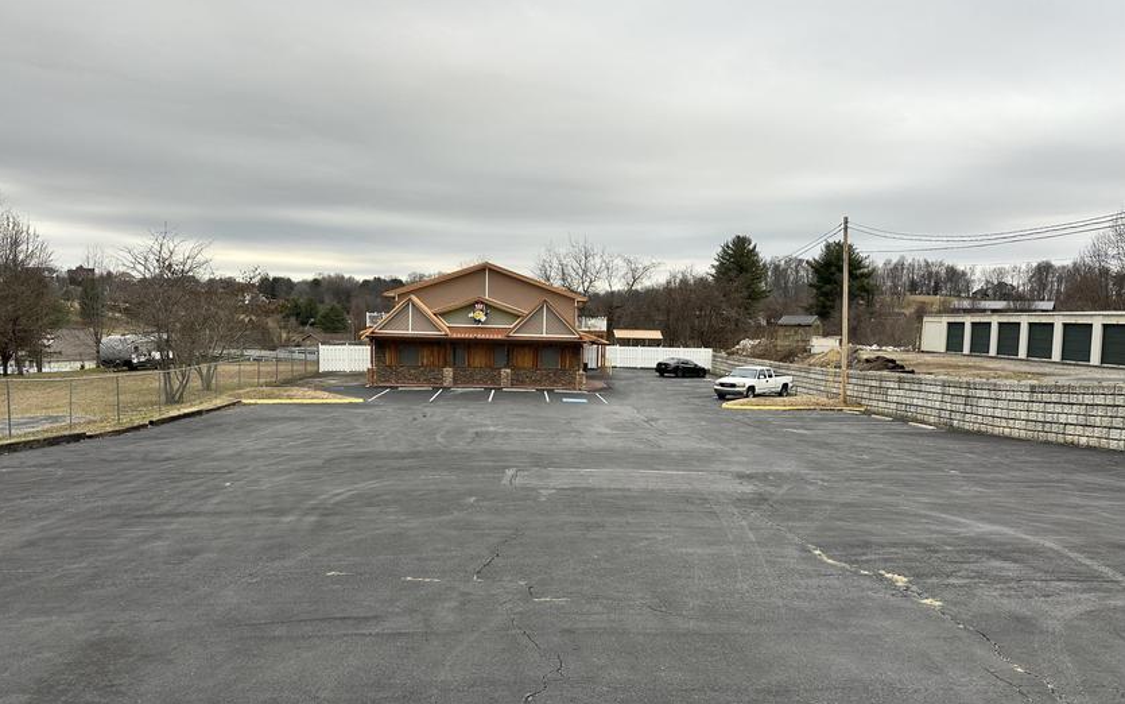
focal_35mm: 26
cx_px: 552
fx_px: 797
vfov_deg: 47.6
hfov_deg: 70.4
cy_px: 383
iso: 80
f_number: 1.78
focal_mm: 6.86
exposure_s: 1/529
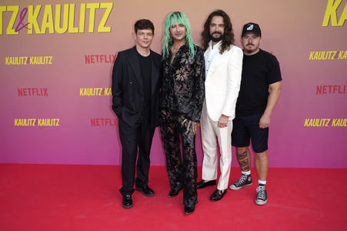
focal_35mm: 35
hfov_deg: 54.5
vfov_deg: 37.8
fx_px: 337
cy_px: 116
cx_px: 174
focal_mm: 35
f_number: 5.6
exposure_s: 1/160
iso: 320
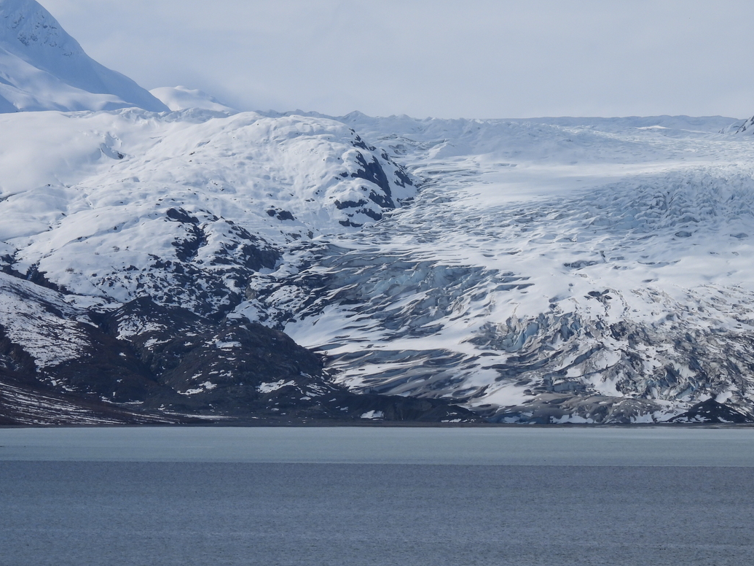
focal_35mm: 272
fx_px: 5924
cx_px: 325
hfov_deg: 7.3
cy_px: 221
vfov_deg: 5.5
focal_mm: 39.3
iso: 100
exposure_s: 1/1600
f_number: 5.6
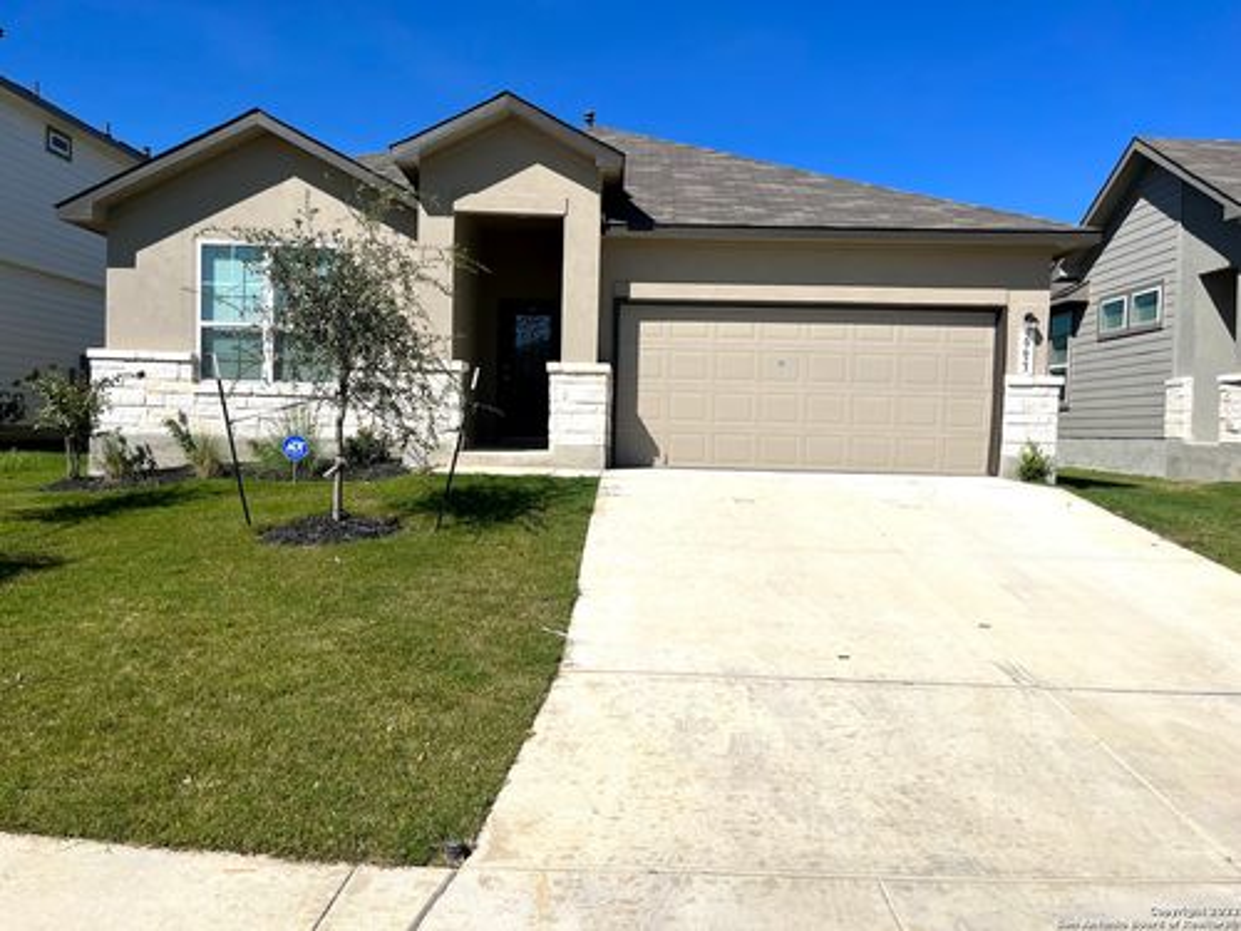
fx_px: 932
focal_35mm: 26
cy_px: 466
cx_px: 620
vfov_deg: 53.1
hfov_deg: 67.3
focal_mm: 5.1
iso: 50
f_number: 1.6
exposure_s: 1/7353
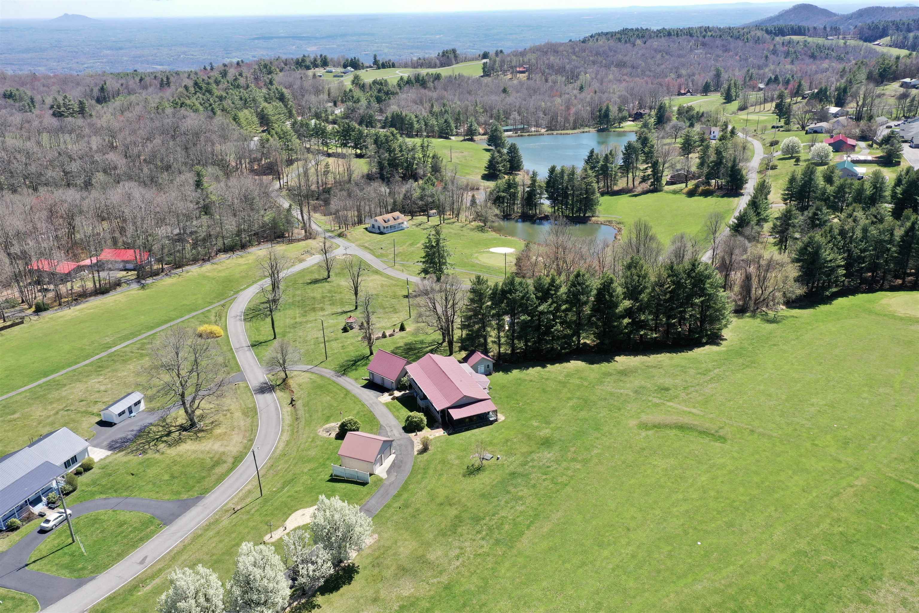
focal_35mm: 28
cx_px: 460
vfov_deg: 46.4
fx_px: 715
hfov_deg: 65.5
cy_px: 306
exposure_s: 1/320
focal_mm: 10.26
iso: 100
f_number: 5
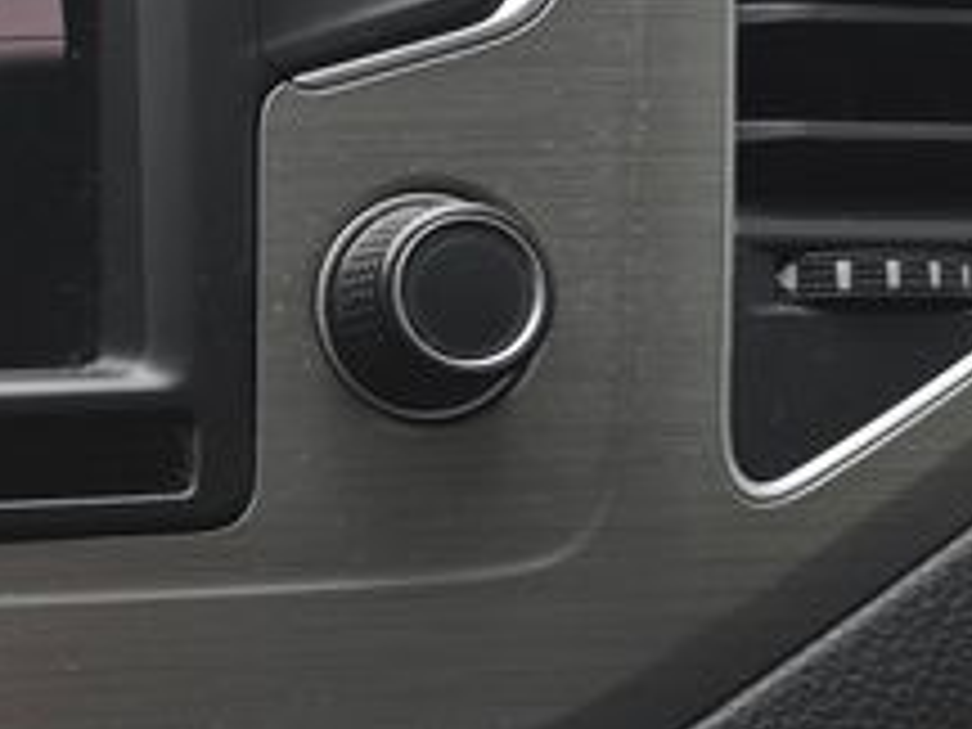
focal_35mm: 109
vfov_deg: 13.5
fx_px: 3061
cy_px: 634
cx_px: -670
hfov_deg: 15.9
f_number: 1.7
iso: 64
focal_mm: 6.3
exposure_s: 1/64
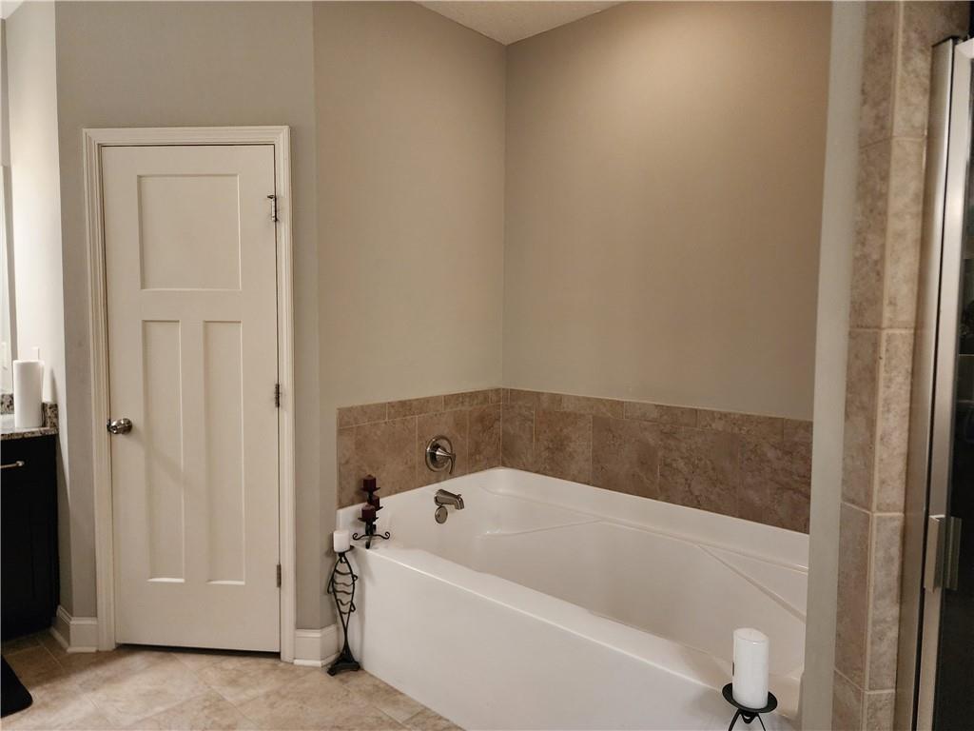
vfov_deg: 58.9
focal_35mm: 23
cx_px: 487
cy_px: 366
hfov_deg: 73.9
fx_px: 647
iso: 800
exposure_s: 1/120
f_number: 1.8
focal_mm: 6.4
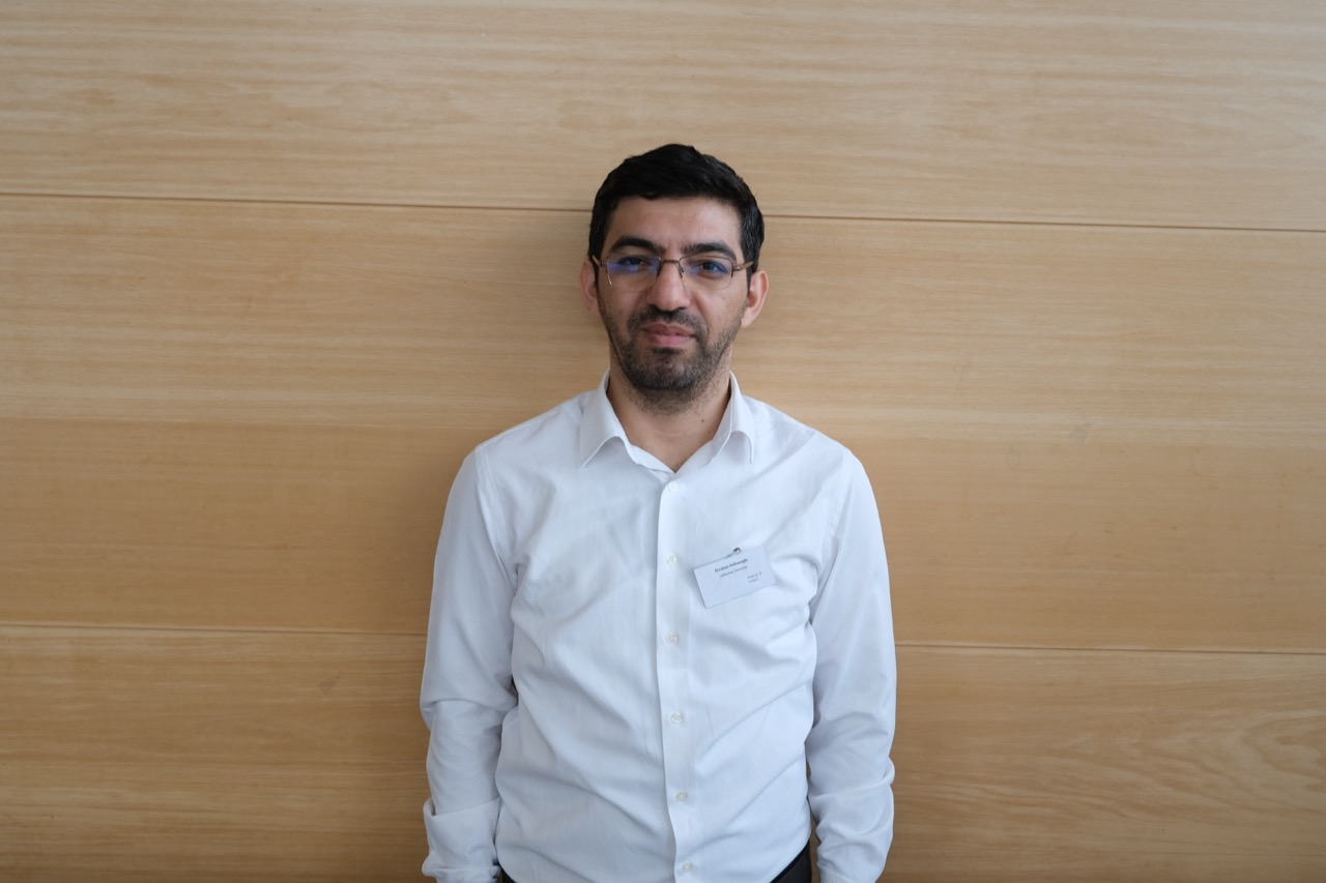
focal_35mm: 32
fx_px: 1178
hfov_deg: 58.7
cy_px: 442
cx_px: 663
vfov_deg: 41.1
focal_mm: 21.4
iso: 160
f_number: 3.6
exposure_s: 1/100
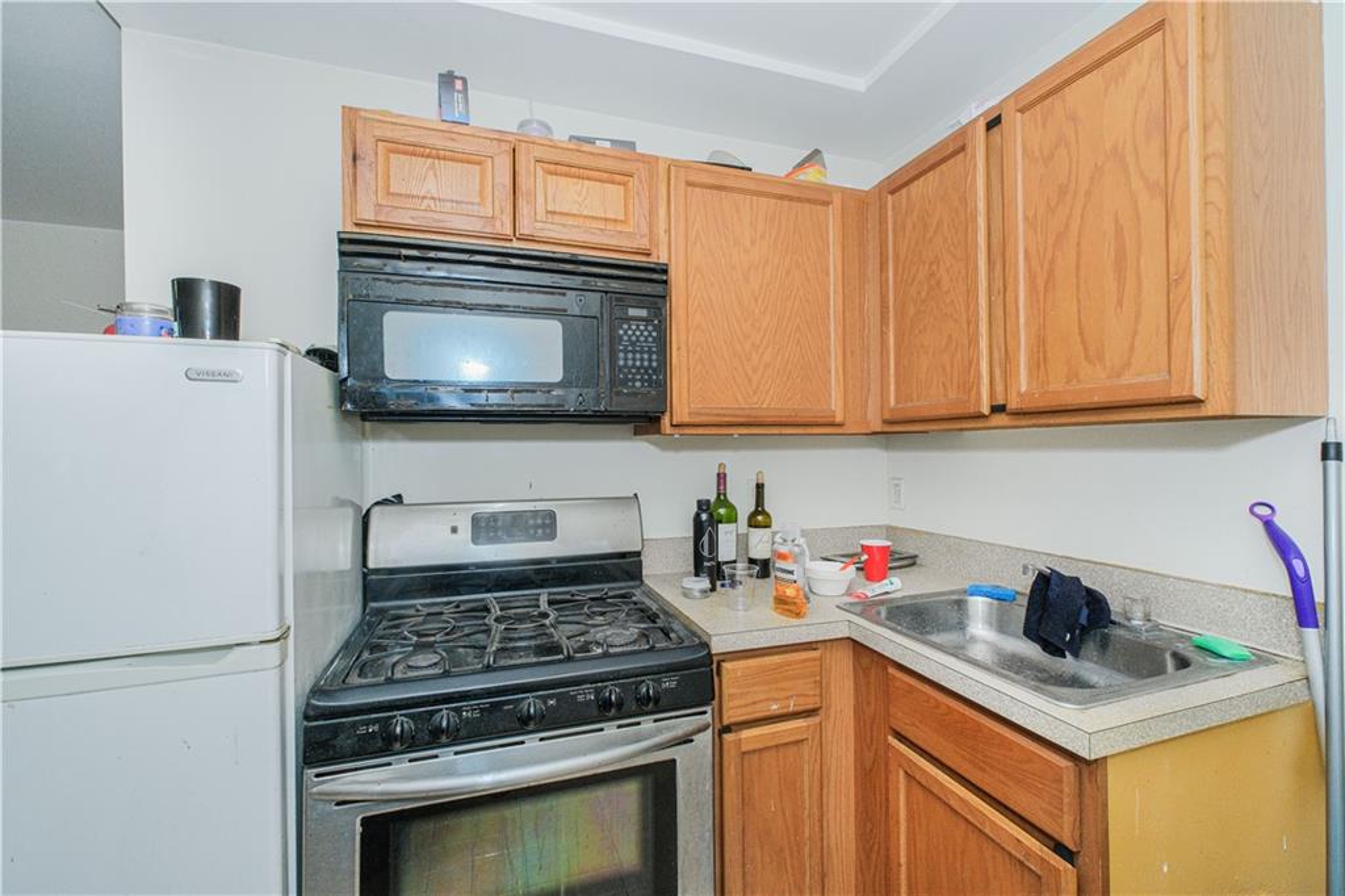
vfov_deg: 77.3
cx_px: 672
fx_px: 560
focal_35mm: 15
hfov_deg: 100.4
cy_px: 448
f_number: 10
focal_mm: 10
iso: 1000
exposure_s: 1/100
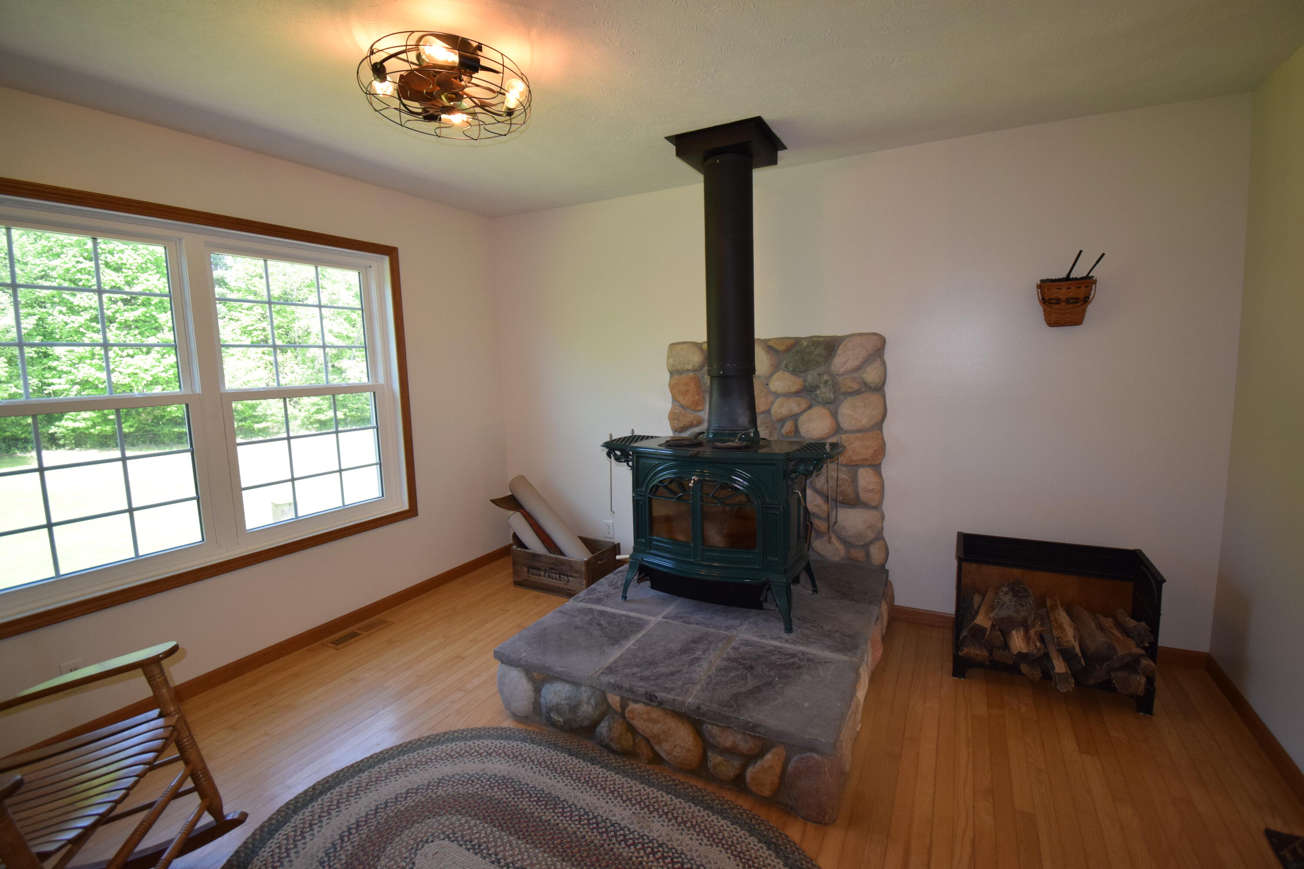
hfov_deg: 100.4
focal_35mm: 15
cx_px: 652
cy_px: 434
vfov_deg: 77.3
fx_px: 543
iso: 800
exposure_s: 1/125
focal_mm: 10
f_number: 5.6
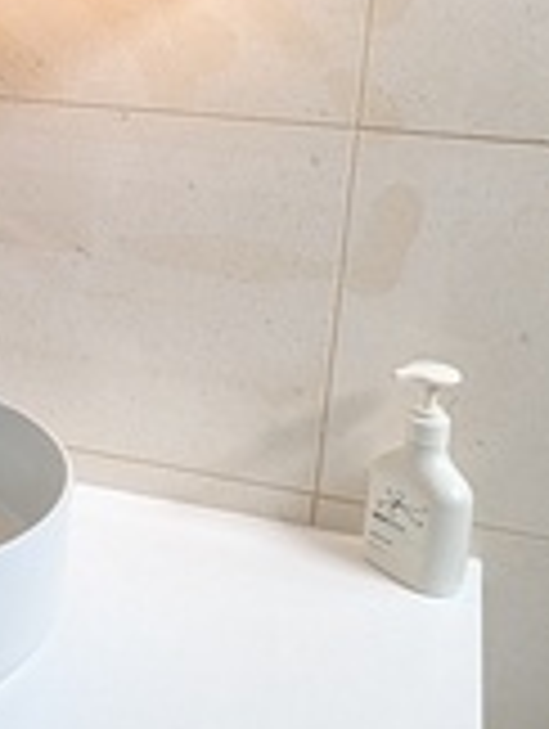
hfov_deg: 23.6
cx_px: -99
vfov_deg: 33.3
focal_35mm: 57
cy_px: 216
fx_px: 1202
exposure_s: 1/95
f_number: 1.95
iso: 43
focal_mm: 2.23
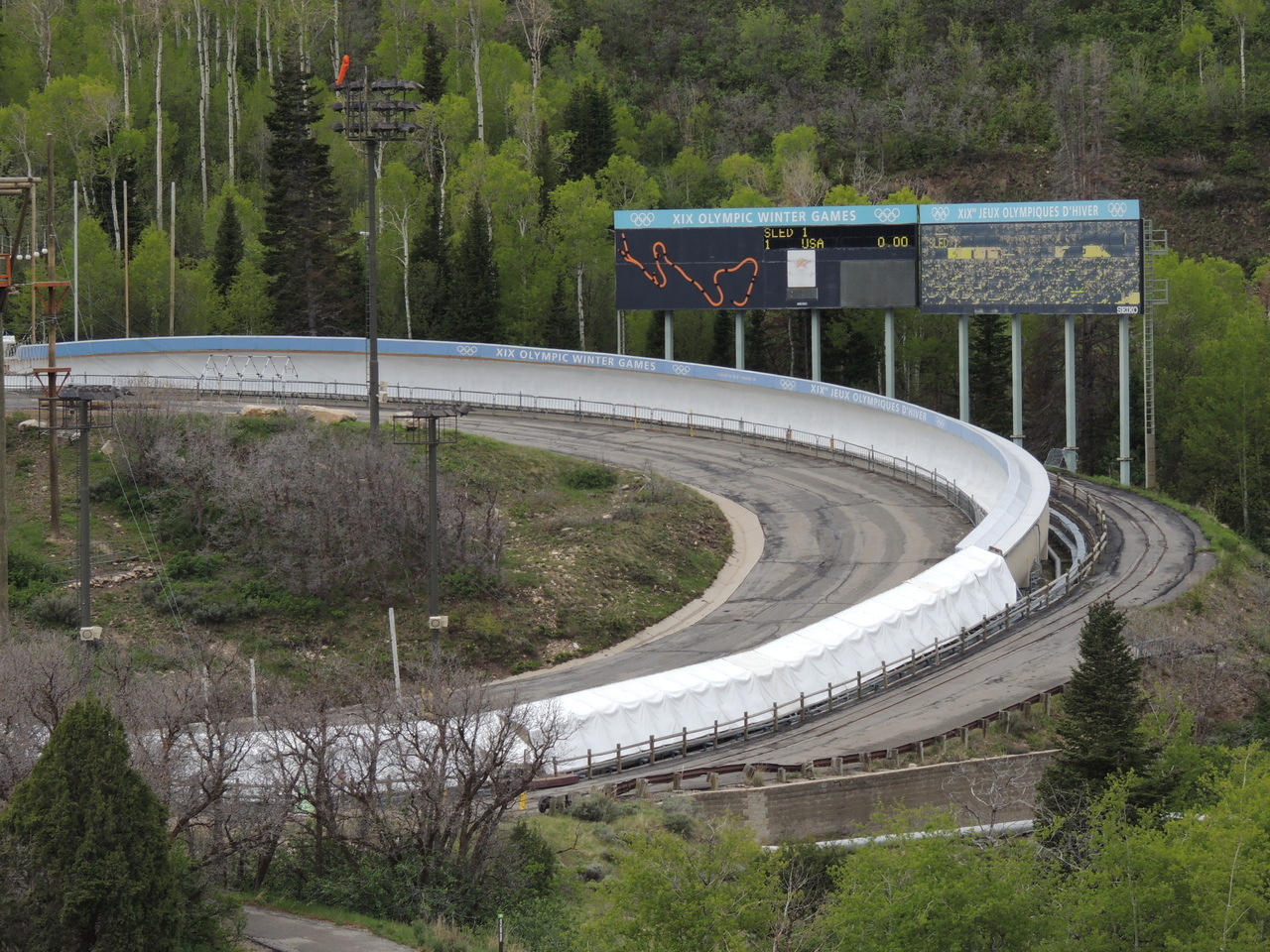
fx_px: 6787
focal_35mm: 185
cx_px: 635
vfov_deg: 8.0
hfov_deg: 10.7
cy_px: 476
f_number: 4.6
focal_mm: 33
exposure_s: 1/500
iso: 100
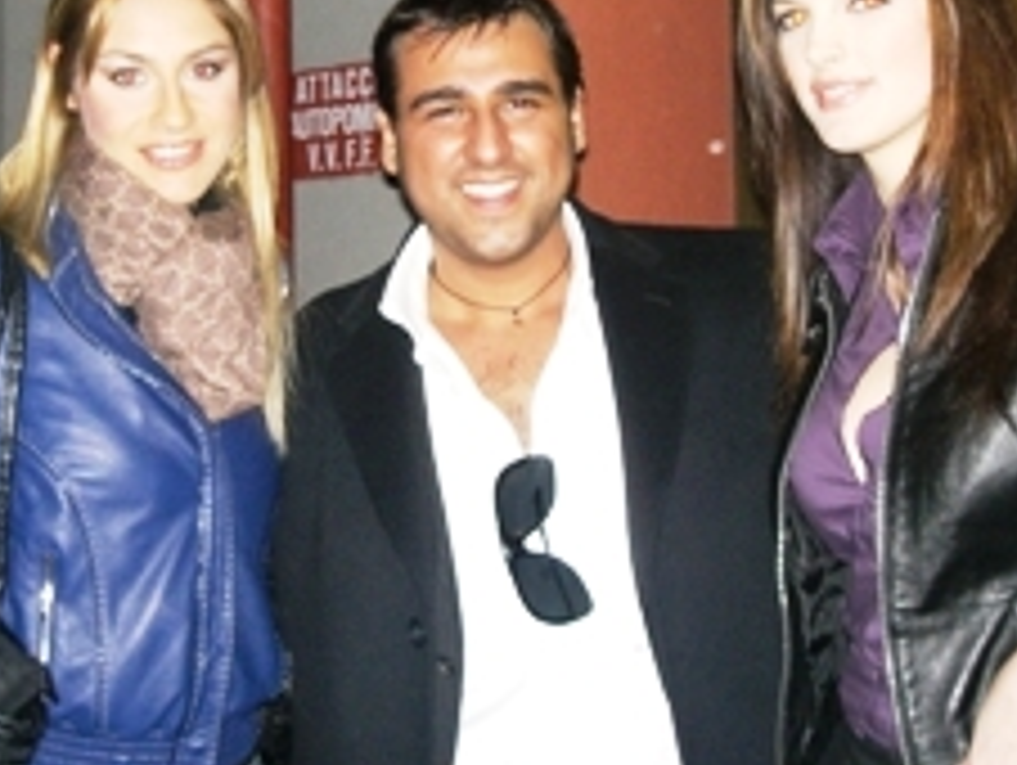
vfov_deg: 23.4
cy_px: 160
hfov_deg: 31.1
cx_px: 452
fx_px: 1823
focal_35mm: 62
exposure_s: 1/60
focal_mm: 6.3
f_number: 3.1
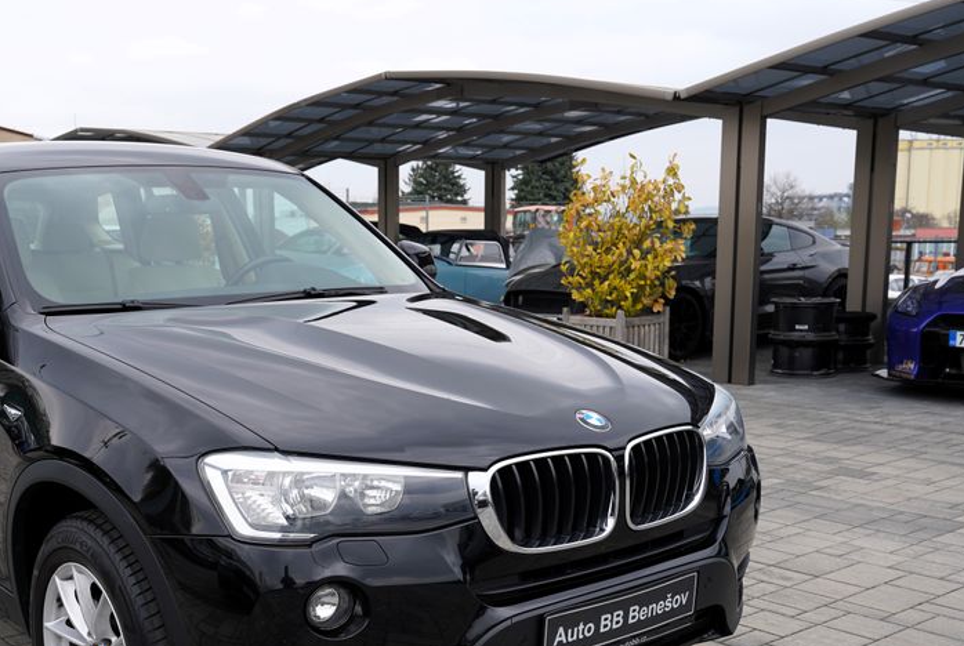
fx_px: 1180
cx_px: 286
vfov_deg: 30.4
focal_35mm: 44
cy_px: 433
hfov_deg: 43.5
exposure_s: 1/160
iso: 100
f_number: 6.3
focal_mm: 30
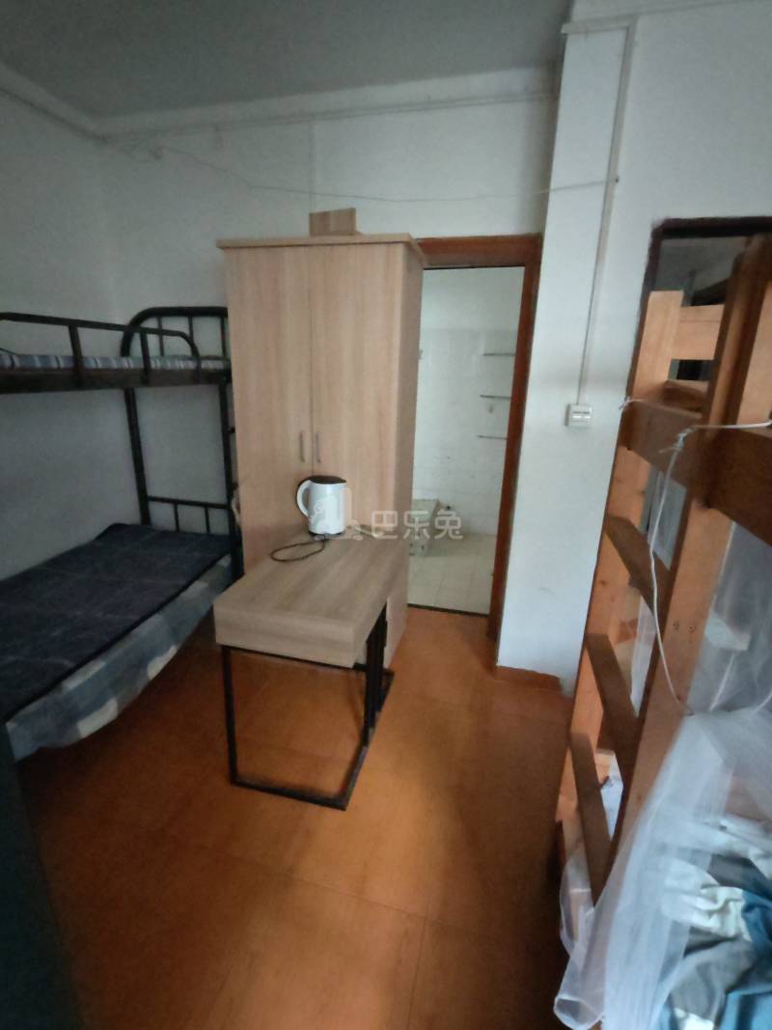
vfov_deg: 94.5
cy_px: 515
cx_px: 386
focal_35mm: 16
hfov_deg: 78.1
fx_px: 476
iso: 2500
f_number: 2.2
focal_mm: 1.96
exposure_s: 1/25
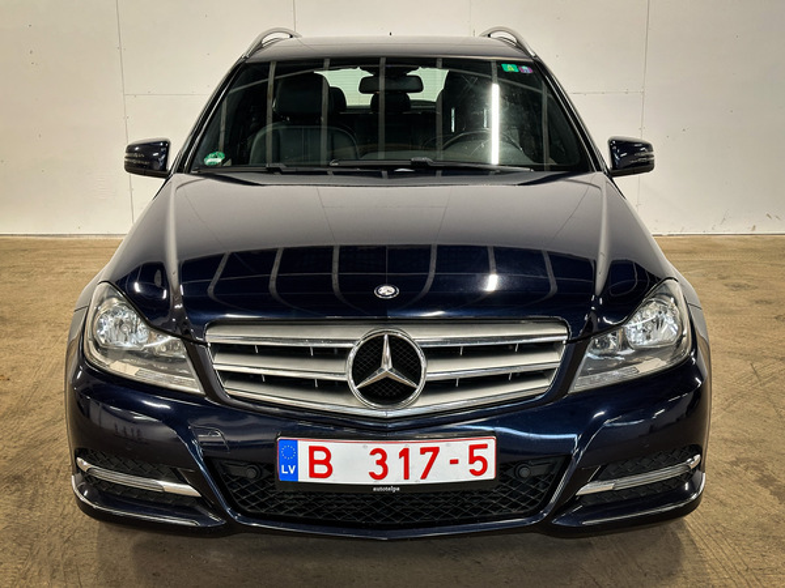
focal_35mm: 48
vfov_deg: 30.3
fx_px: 1089
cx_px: 392
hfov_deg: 39.7
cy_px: 294
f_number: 1.8
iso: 250
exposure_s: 1/50
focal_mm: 6.86
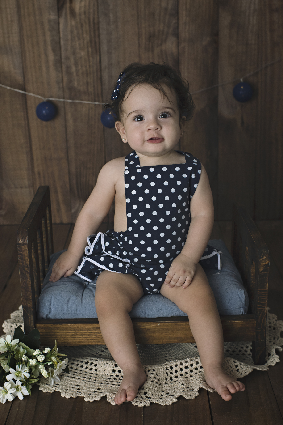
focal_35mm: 52
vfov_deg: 37.9
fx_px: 619
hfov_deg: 25.8
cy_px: 212
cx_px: 142
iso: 500
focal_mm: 35
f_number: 4
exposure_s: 1/250
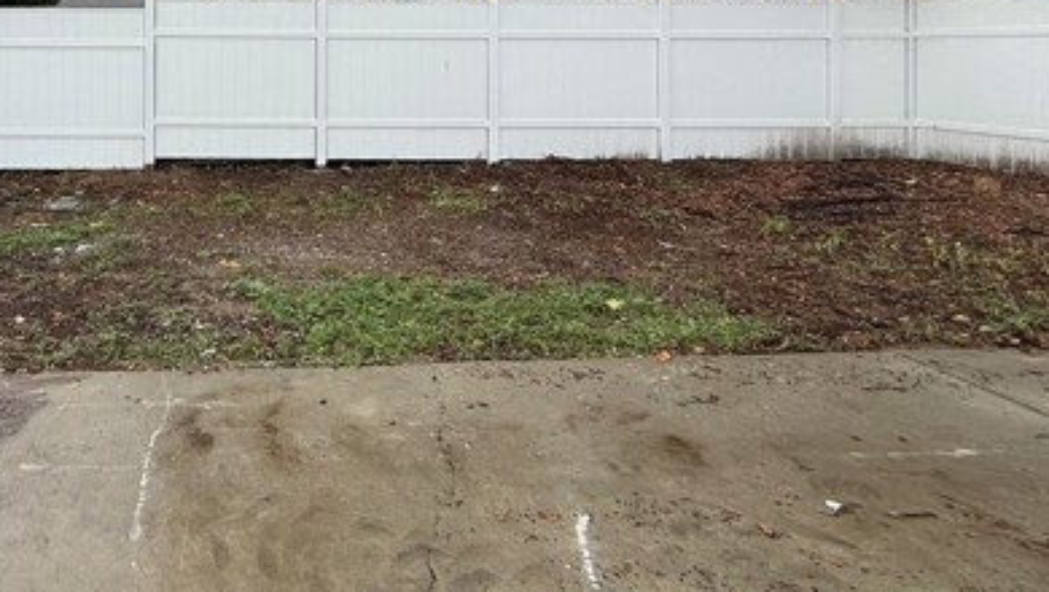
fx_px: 696
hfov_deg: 66.7
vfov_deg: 42.0
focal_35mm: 25
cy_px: 51
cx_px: 199
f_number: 2.2
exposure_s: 1/393
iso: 50
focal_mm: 2.22
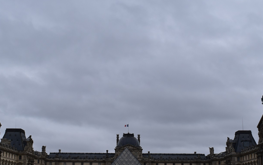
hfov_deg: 35.2
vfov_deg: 22.4
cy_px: 101
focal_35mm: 58
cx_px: 131
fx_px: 415
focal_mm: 23
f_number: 11
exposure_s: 1/400
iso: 400
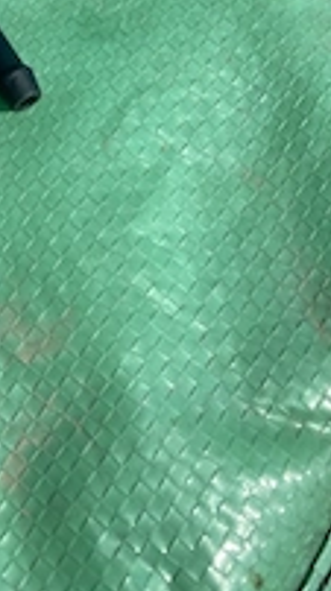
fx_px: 846
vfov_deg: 35.7
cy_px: 35
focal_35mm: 54
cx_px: -32
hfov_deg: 21.1
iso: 32
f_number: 1.8
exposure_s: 1/2410
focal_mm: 4.25
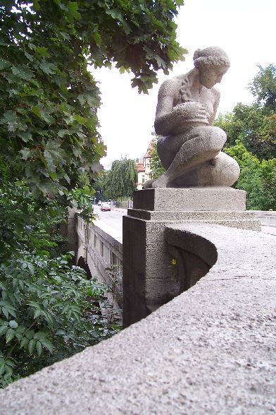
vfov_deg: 55.8
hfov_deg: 38.9
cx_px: 138
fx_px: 391
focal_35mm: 34
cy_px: 208
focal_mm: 5.6
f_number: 2.7
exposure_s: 1/180
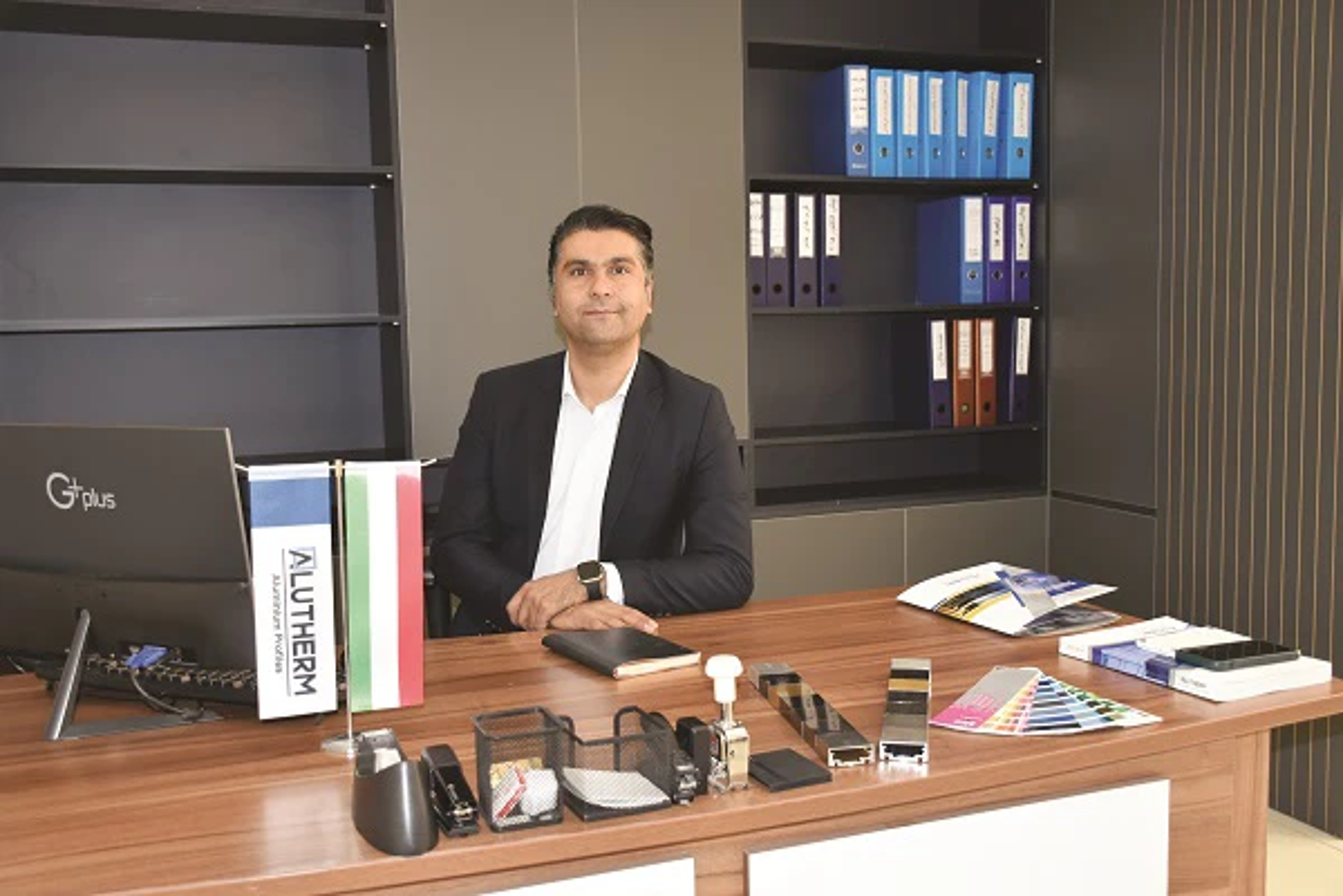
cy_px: 448
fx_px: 1287
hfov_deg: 55.1
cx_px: 672
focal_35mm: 34
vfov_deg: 38.4
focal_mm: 23
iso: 800
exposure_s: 1/80
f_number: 3.8
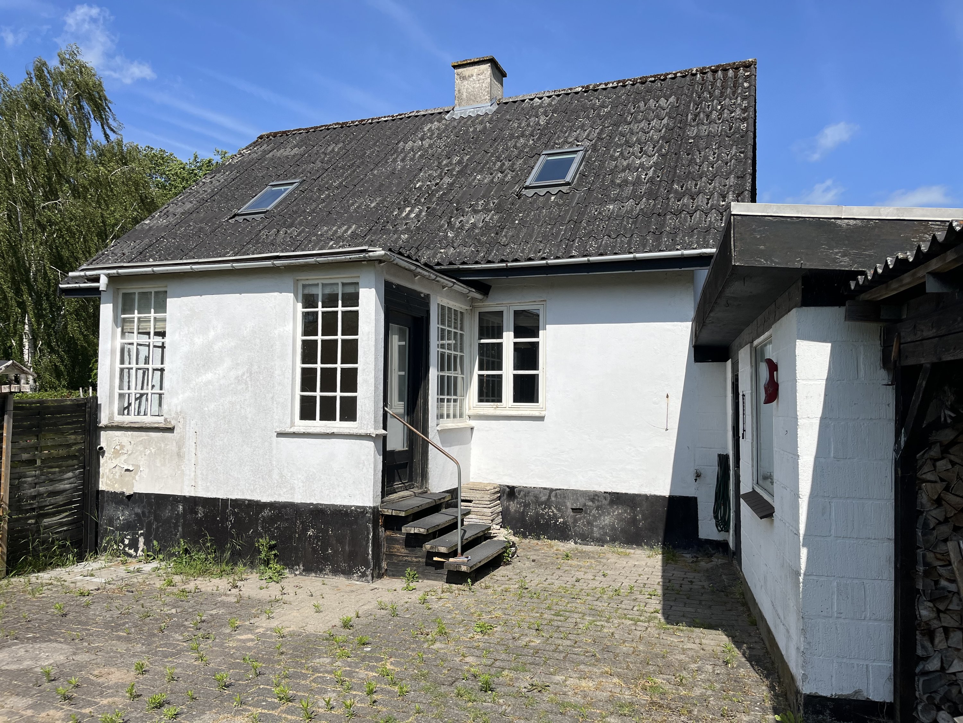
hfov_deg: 67.3
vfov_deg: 53.1
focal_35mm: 26
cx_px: 482
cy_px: 362
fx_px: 723
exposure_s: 1/5556
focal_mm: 5.1
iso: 50
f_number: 1.6
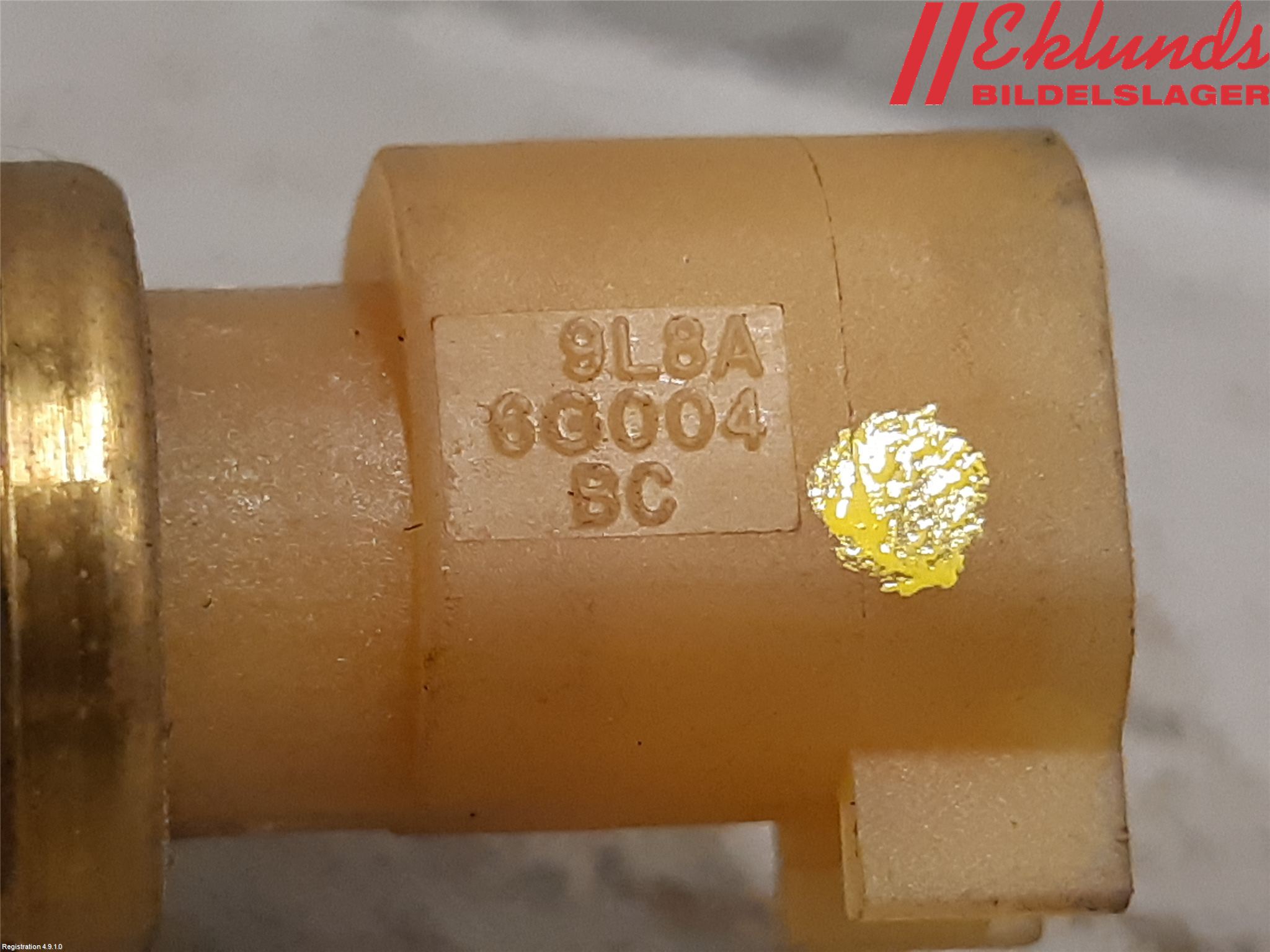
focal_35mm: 26
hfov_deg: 67.3
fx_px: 954
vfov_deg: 53.1
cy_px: 476
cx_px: 635
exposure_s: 1/50
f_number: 1.7
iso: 160
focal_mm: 3.93
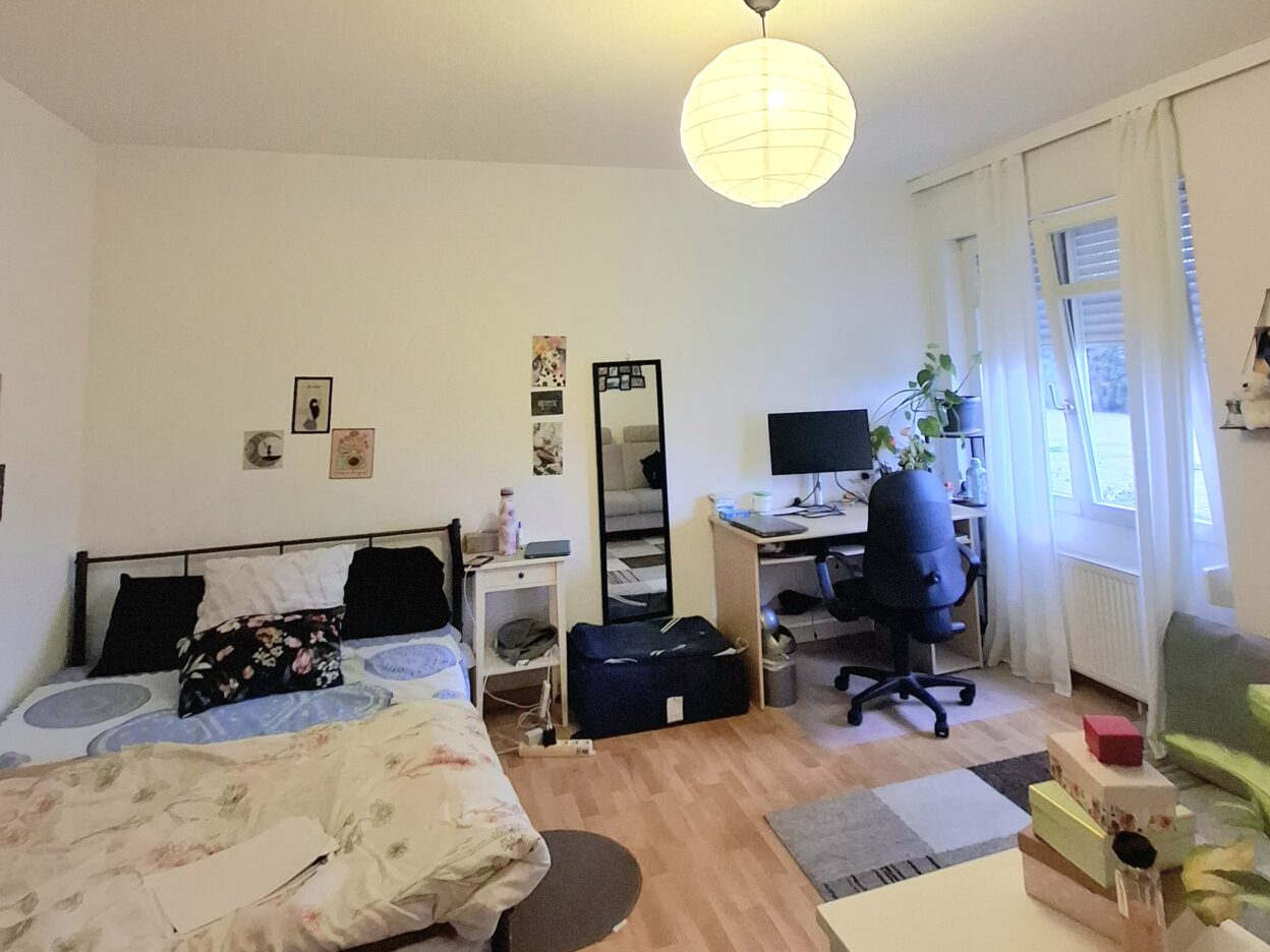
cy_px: 547
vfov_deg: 81.2
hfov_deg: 98.0
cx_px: 676
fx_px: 550
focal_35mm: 15
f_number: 2.2
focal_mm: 1.74
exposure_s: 1/33
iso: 160
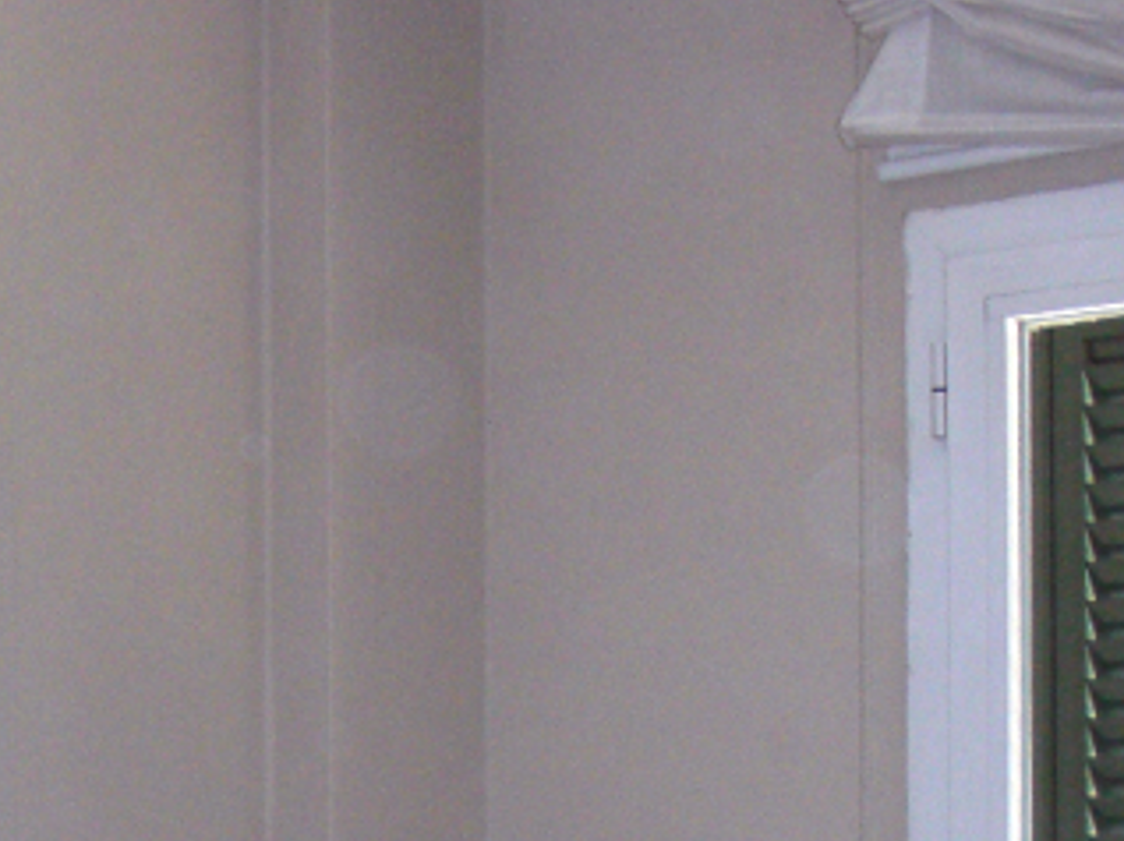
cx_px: 279
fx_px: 3309
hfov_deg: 19.1
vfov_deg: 13.9
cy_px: 1104
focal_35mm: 102
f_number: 2.8
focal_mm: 6.3
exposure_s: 1/60
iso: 200
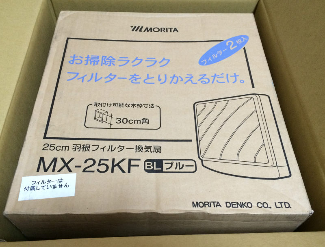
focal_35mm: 29
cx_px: 162
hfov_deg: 61.4
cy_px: 124
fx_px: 274
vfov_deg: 48.6
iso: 200
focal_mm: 4.15
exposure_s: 1/30
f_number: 2.2
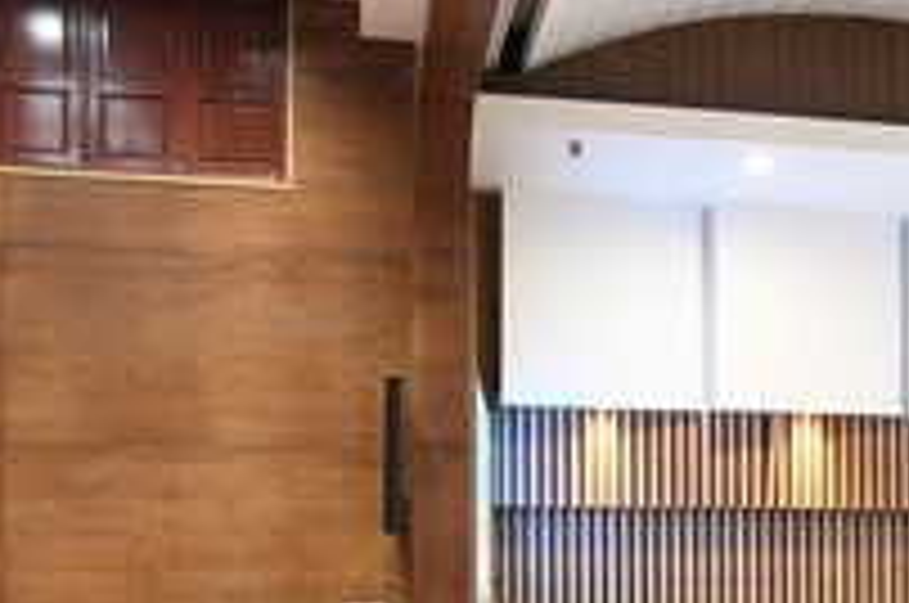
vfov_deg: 17.3
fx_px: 1941
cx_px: 1080
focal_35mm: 77
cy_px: 605
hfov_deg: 24.1
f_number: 4
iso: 8000
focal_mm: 24
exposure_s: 1/160
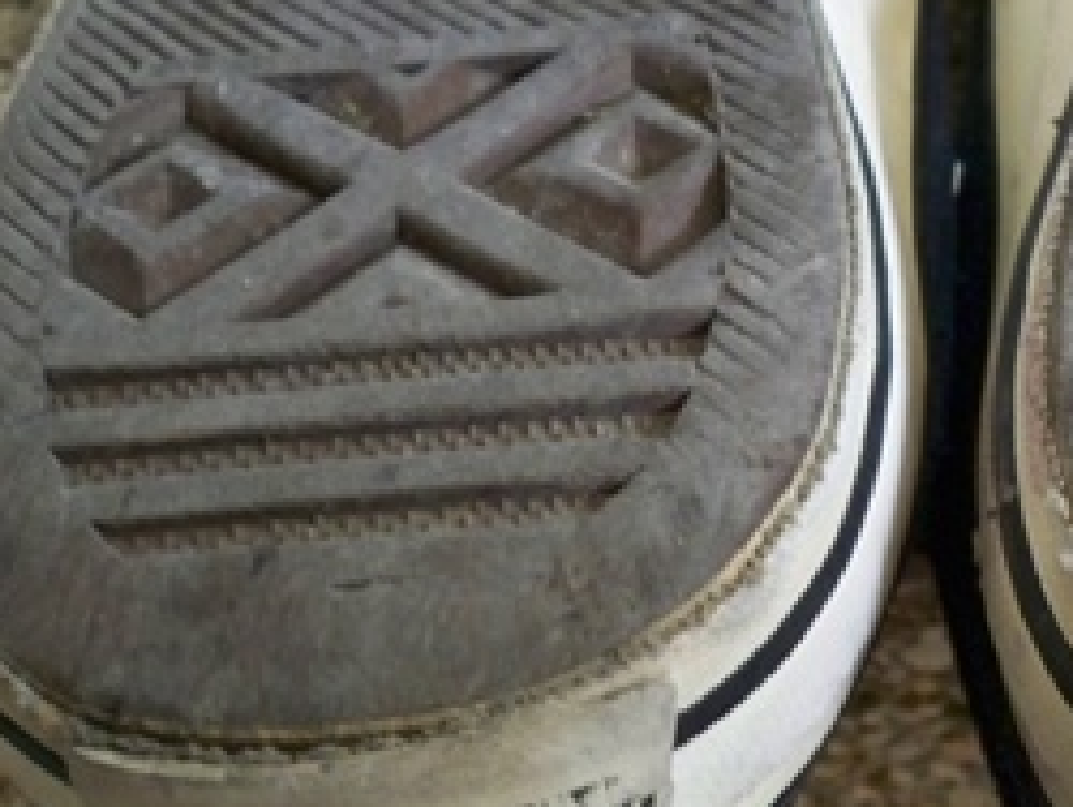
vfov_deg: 21.0
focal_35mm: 70
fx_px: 2172
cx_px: 918
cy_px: 423
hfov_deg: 27.0
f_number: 3.1
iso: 400
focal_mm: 6.3
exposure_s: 1/50
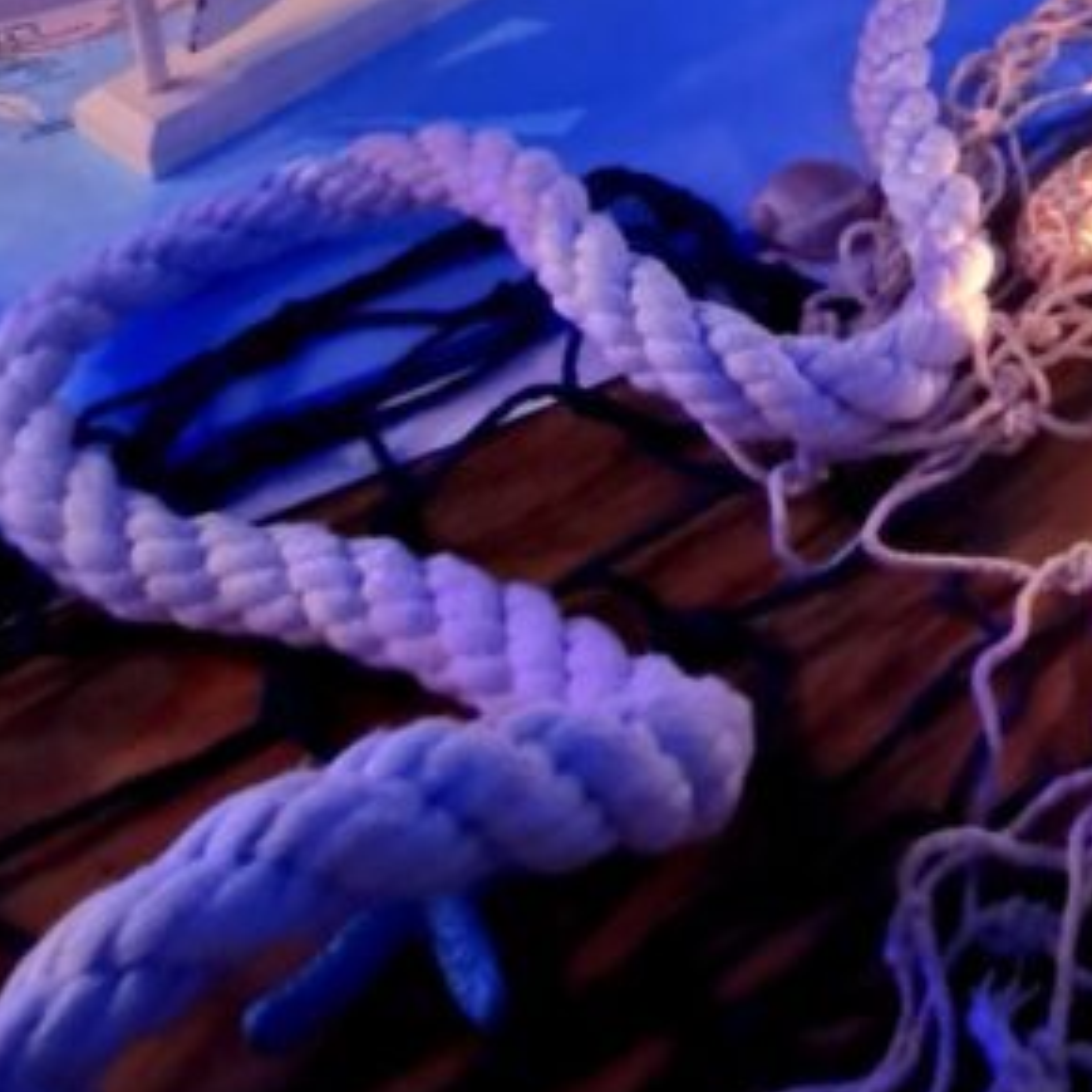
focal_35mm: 53
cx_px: 1250
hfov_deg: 28.7
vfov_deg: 23.5
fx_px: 1892
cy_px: -670
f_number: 2.2
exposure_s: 1/25
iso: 1000
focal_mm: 2.35
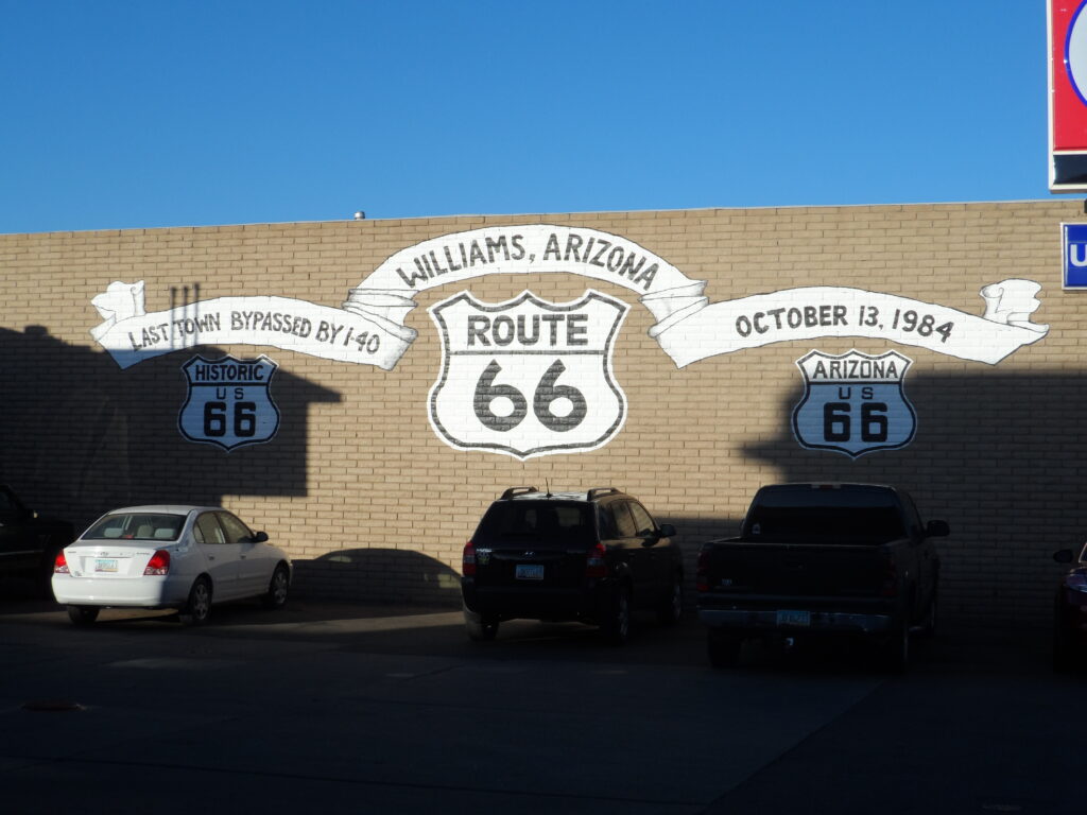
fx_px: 1947
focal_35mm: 62
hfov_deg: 31.2
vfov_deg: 23.7
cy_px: 408
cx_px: 544
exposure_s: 1/750
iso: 80
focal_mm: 10.2
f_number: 4.2
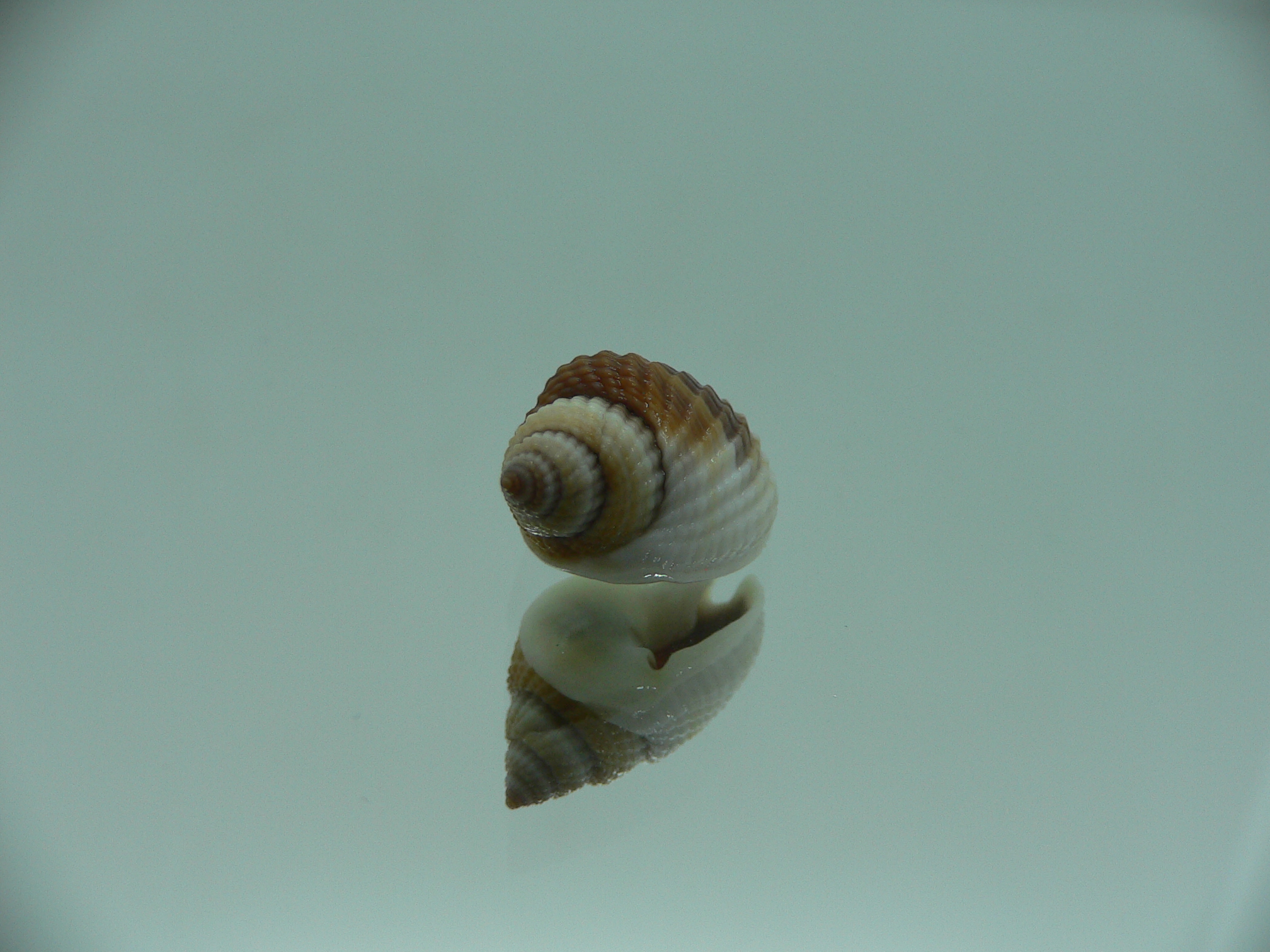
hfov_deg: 52.6
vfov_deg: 40.7
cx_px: 635
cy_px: 476
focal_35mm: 35
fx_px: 1284
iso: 80
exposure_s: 1/80
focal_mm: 4.6
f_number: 2.8
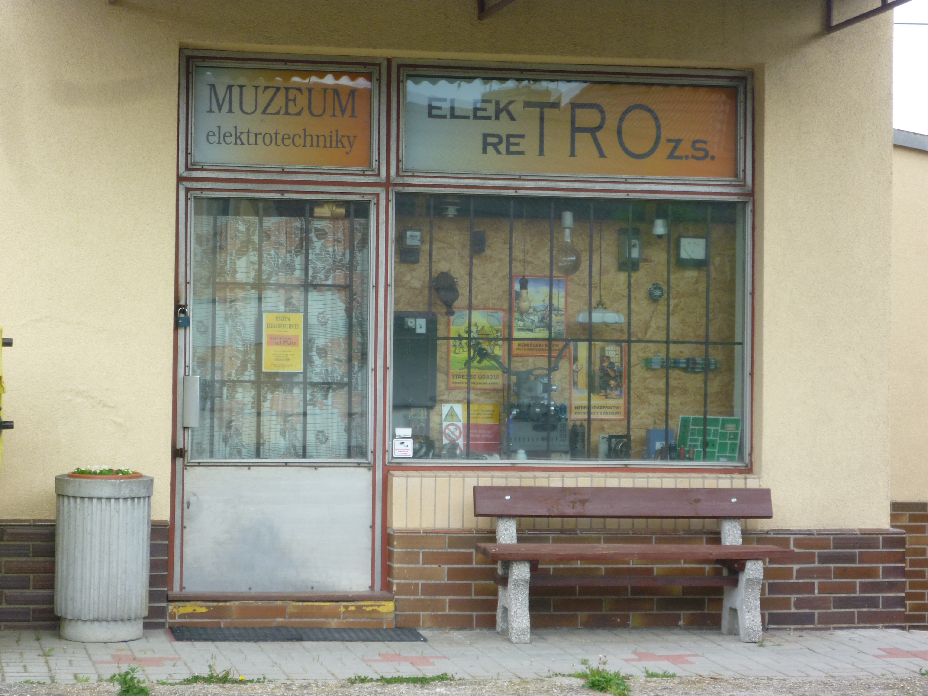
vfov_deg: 14.6
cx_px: 464
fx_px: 2708
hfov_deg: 19.4
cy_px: 348
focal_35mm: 101
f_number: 5.6
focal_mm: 18
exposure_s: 1/80
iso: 100
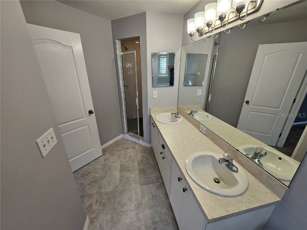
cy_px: 115
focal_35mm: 13
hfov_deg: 106.2
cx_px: 154
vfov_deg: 89.9
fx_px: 115
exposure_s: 1/60
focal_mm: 1.7
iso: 80
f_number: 2.2
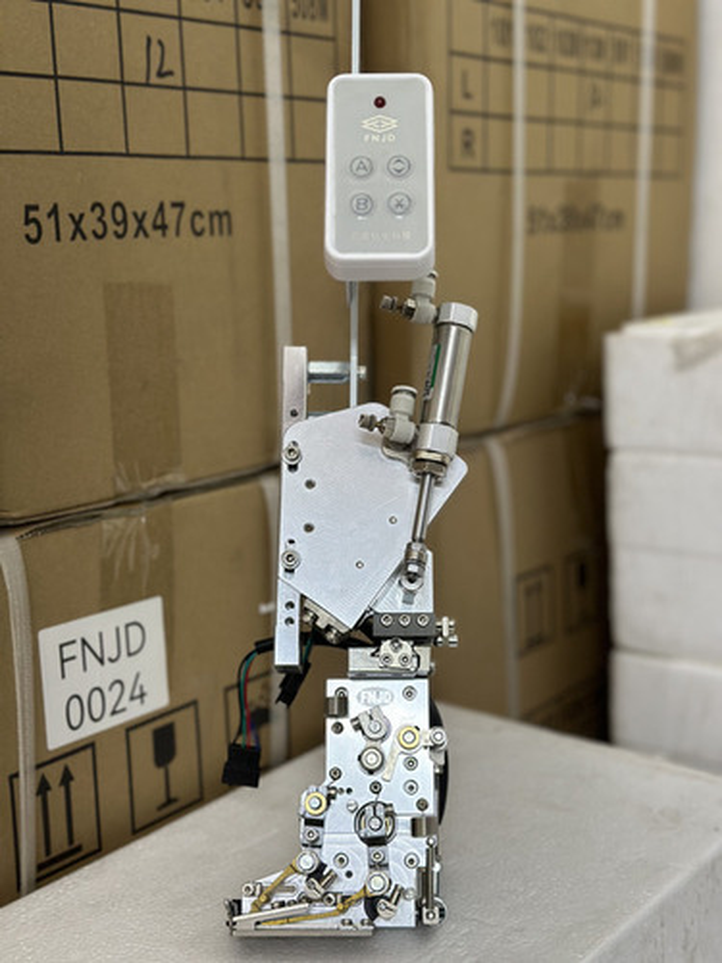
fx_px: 1335
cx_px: 361
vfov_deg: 39.7
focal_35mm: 48
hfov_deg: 30.3
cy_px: 482
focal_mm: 6.86
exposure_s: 1/50
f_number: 1.78
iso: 250
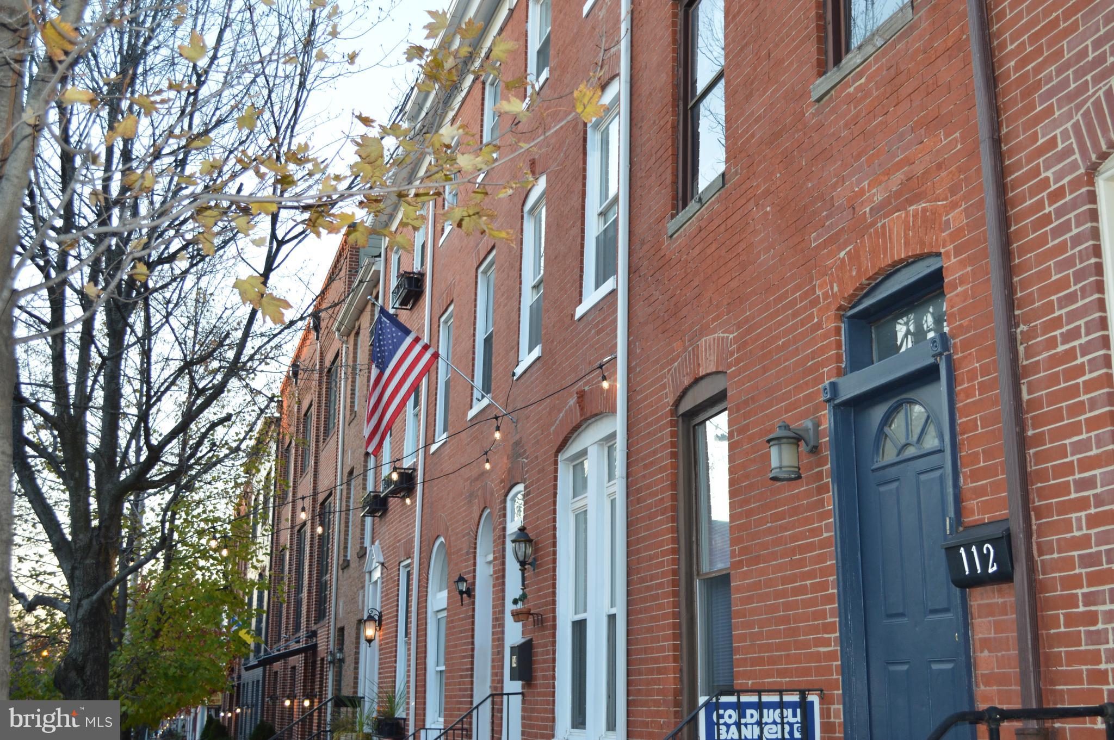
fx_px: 1345
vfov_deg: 30.8
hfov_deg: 45.0
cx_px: 557
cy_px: 370
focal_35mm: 44
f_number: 4.5
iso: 400
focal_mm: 29
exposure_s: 1/80
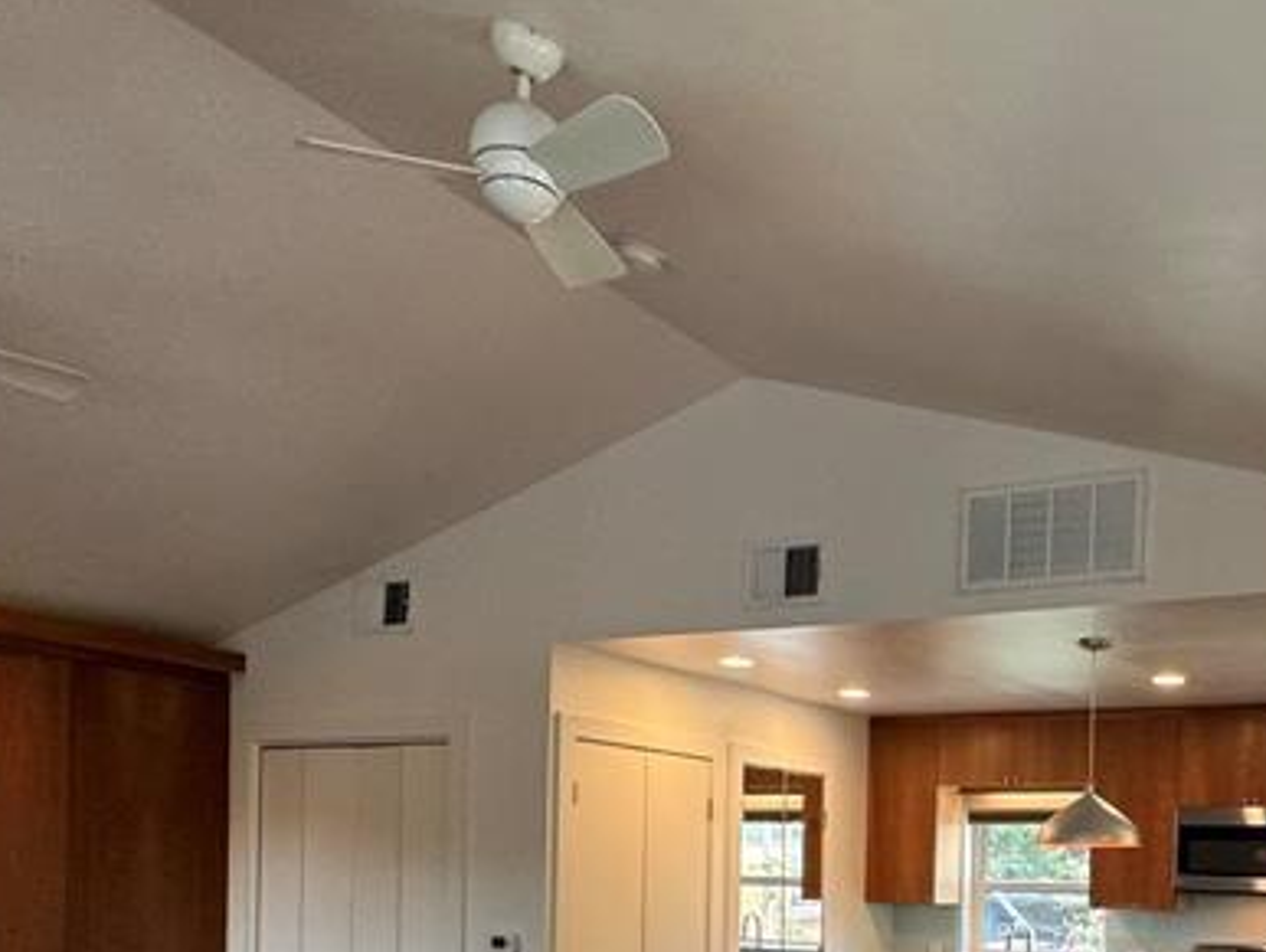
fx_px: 1354
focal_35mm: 37
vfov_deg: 35.8
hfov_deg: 47.5
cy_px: 903
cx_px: 1001
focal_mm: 2.22
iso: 250
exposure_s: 1/120
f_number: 2.2
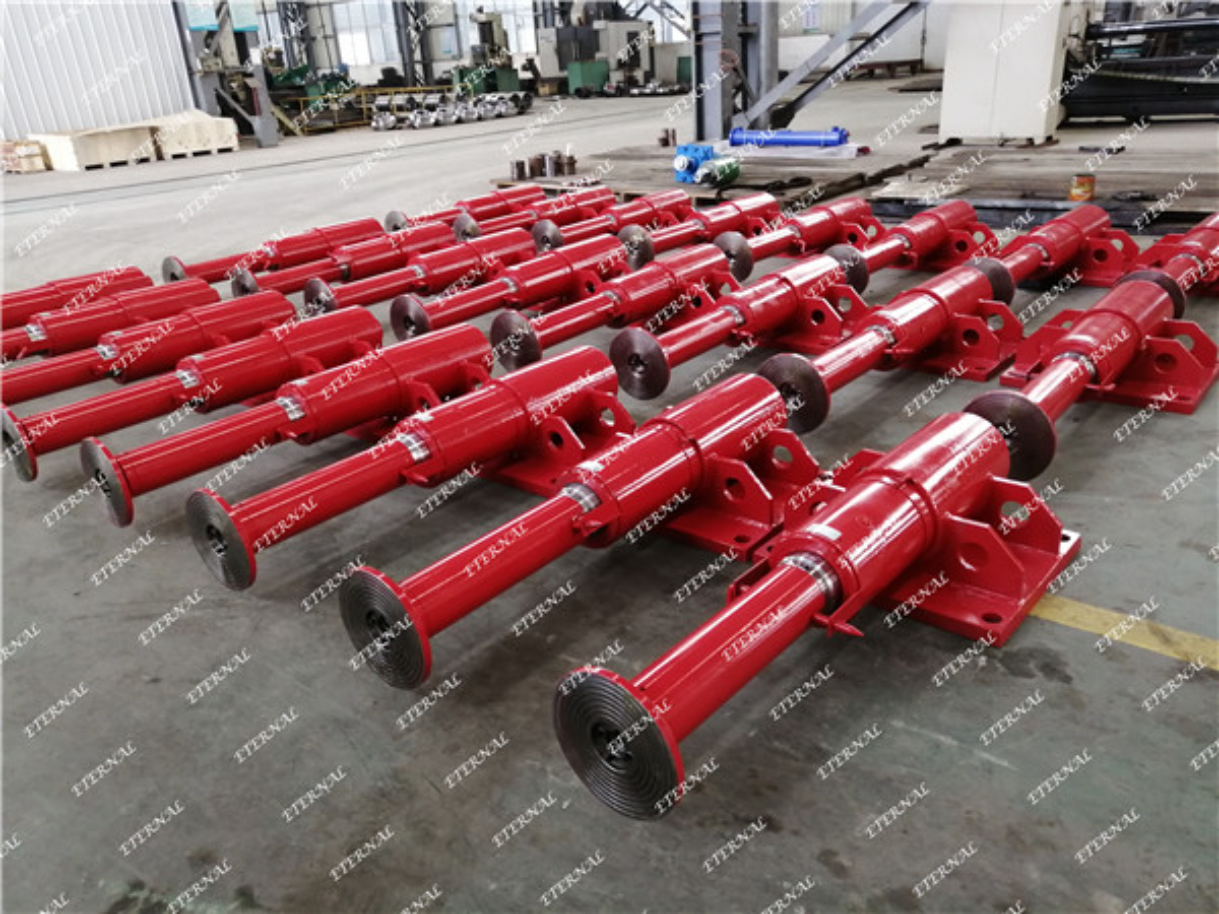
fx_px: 951
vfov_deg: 51.4
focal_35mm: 27
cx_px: 610
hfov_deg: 65.3
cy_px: 457
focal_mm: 3.88
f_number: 1.8
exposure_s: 1/33.3
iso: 320
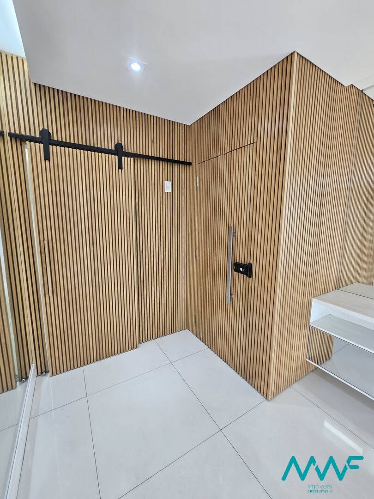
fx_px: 187
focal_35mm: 13
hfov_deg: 89.9
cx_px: 187
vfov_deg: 106.2
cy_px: 250
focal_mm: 2.2
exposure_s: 1/60
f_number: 2.2
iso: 250
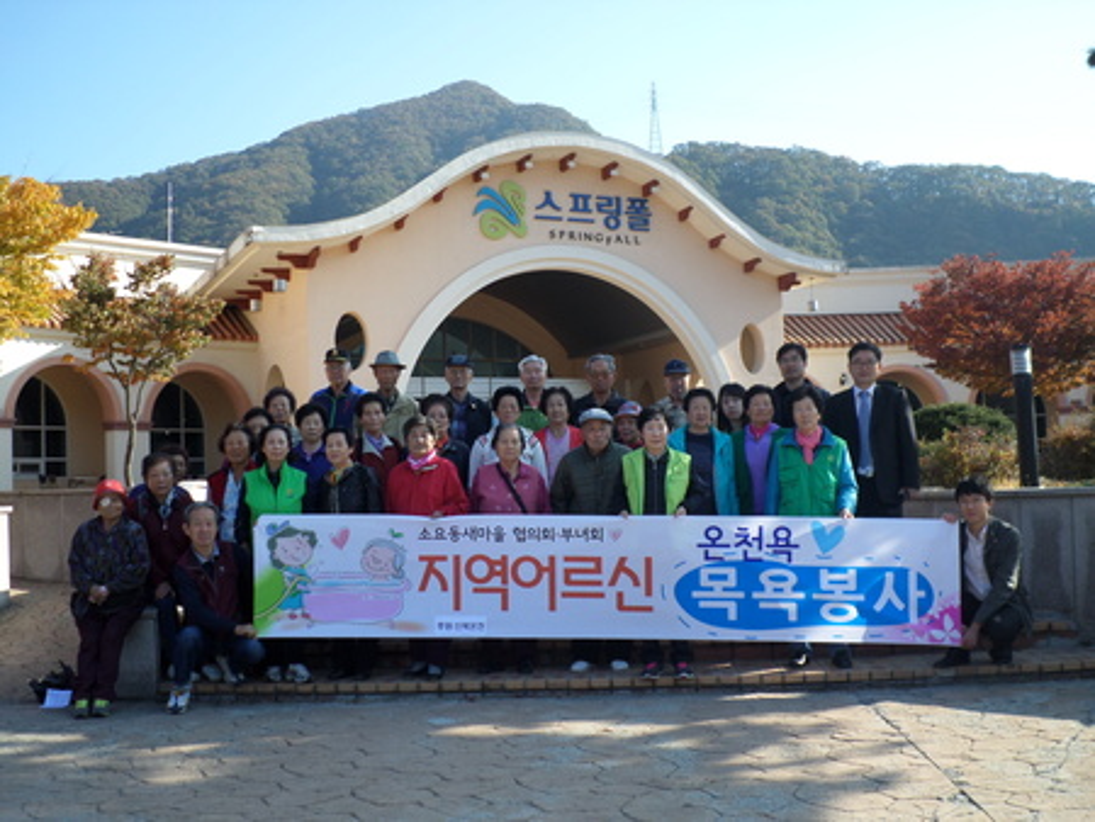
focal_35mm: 43
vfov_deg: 33.6
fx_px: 1361
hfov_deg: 43.8
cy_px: 411
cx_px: 548
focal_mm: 7.8
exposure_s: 1/350
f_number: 3.2
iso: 80
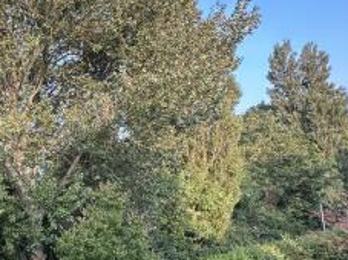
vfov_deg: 39.3
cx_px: -31
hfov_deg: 41.4
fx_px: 362
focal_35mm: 36
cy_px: 166
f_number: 2.2
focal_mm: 2.22
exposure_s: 1/134
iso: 40
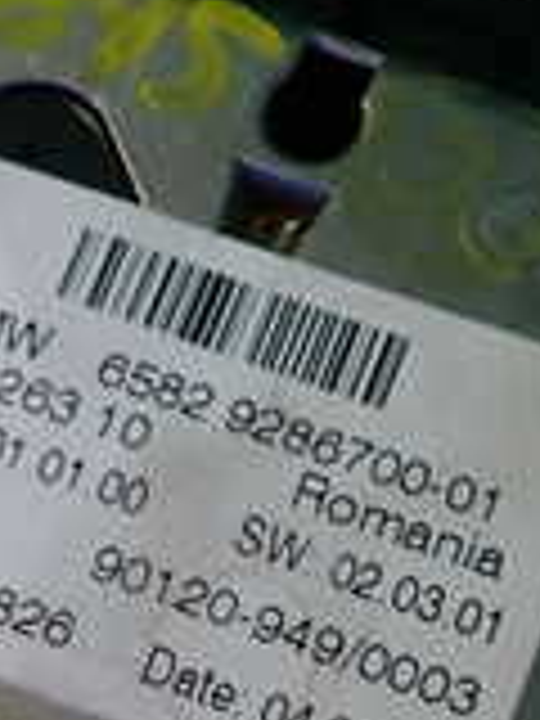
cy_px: 580
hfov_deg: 15.7
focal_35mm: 94
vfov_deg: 20.6
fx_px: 1955
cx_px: 333
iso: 160
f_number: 2
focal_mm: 4.5
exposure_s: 1/60
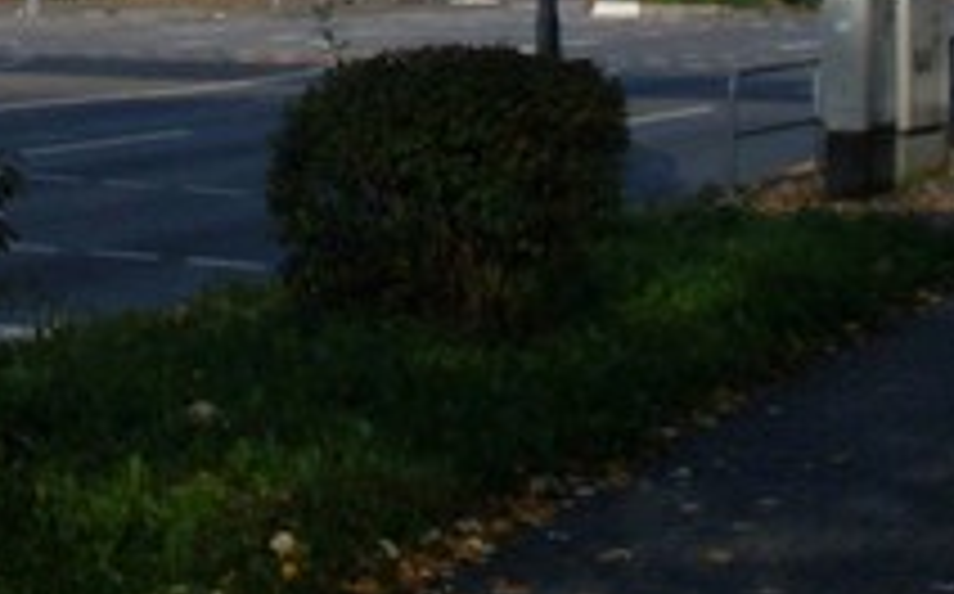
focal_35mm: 117
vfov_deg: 10.7
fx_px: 3039
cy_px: -326
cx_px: -7
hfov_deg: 17.4
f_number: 8.4
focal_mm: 6.3
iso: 80
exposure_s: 1/180
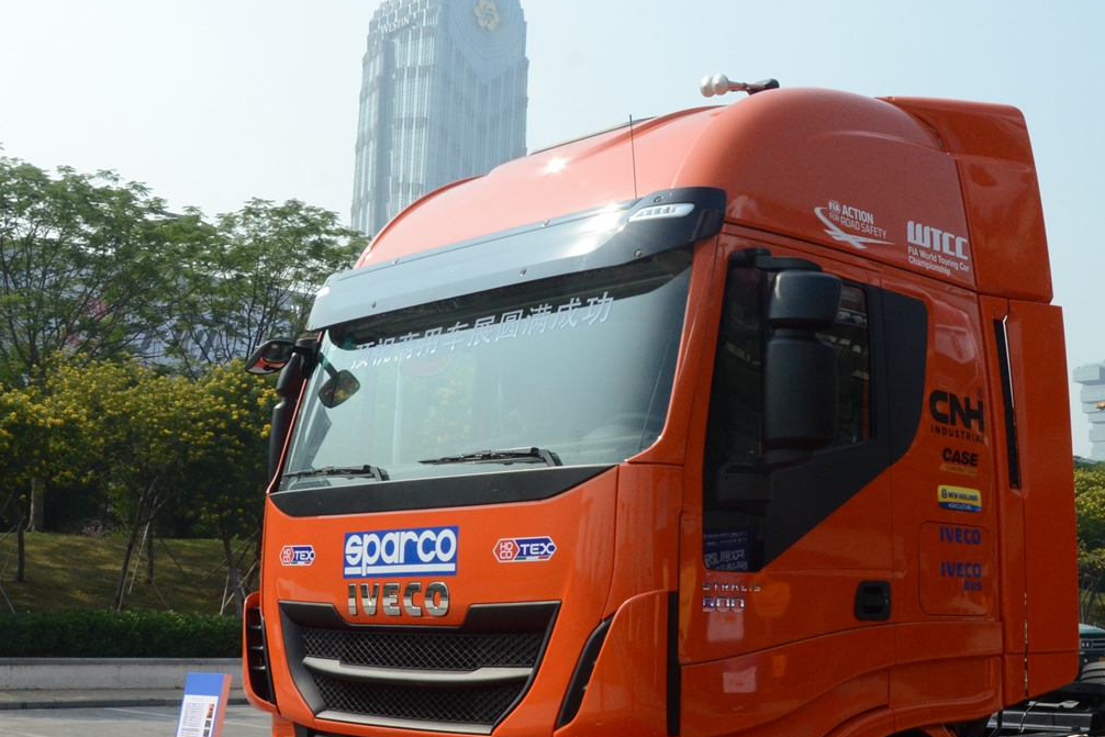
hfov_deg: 40.6
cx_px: 735
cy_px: 468
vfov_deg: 28.0
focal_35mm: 48
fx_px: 1473
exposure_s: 1/800
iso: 1250
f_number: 14
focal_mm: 18
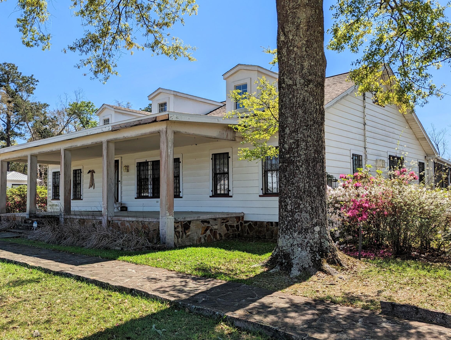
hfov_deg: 58.2
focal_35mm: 31
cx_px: 211
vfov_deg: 45.5
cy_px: 176
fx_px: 404
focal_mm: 6.81
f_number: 1.85
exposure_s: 1/2058
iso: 40
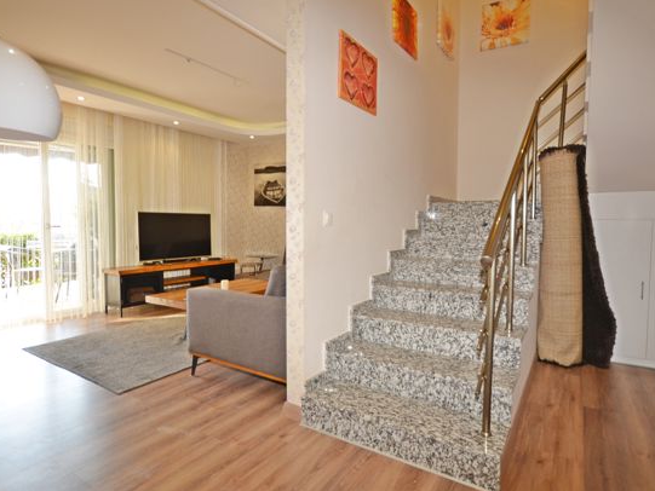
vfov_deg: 64.4
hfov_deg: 80.0
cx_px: 337
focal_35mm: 21
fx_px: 390
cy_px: 233
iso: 280
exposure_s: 1/60
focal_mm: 11
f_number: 4.2
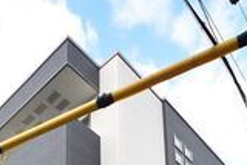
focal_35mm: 48
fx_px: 330
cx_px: 133
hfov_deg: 41.1
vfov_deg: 19.3
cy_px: 315
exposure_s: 1/100
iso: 100
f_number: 5
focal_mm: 8
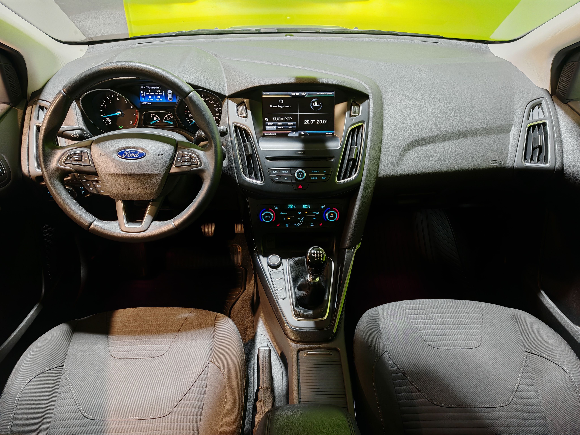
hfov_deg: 65.3
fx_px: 452
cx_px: 290
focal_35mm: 27
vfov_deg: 51.4
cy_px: 218
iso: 100
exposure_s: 1/33
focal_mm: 6.83
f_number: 1.4
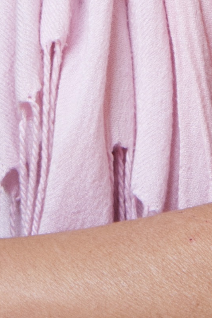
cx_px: 222
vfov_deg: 4.8
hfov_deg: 3.3
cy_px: -328
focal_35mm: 419
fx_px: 3698
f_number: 10
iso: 200
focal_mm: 52
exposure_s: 1/80
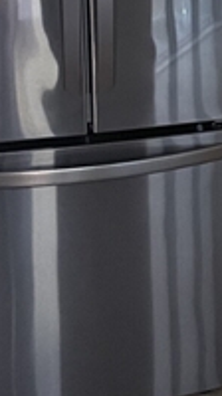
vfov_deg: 18.9
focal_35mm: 109
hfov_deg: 10.0
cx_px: 490
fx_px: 1145
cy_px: -40
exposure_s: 1/43
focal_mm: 4.2
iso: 500
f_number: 1.6
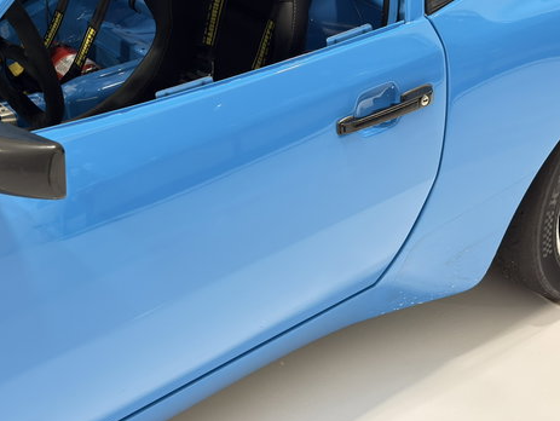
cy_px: 116
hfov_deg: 33.0
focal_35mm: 58
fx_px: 939
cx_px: 192
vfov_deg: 25.0
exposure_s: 1/120
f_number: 1.78
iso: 125
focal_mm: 6.76
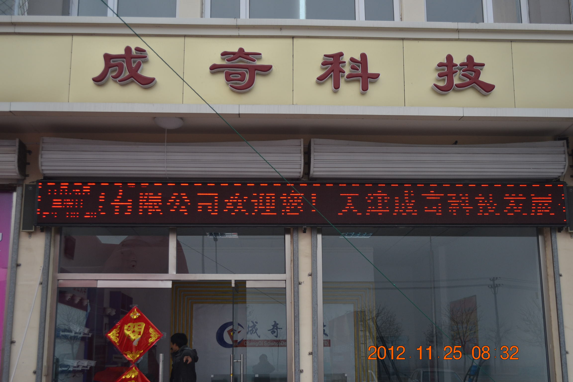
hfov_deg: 43.6
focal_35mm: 45
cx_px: 286
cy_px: 191
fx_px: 716
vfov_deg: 29.9
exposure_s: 1/500
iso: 400
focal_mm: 30
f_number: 4.5
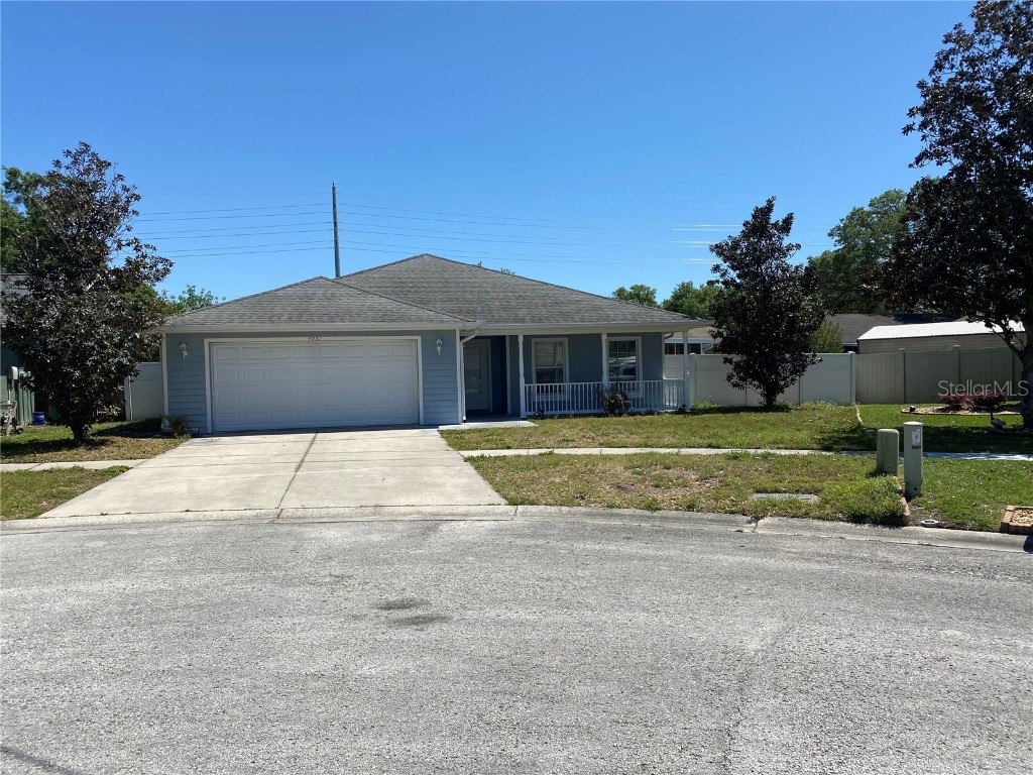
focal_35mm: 26
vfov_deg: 53.1
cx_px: 516
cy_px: 388
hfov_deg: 67.3
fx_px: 776
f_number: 1.8
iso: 32
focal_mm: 4.25
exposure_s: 1/3610
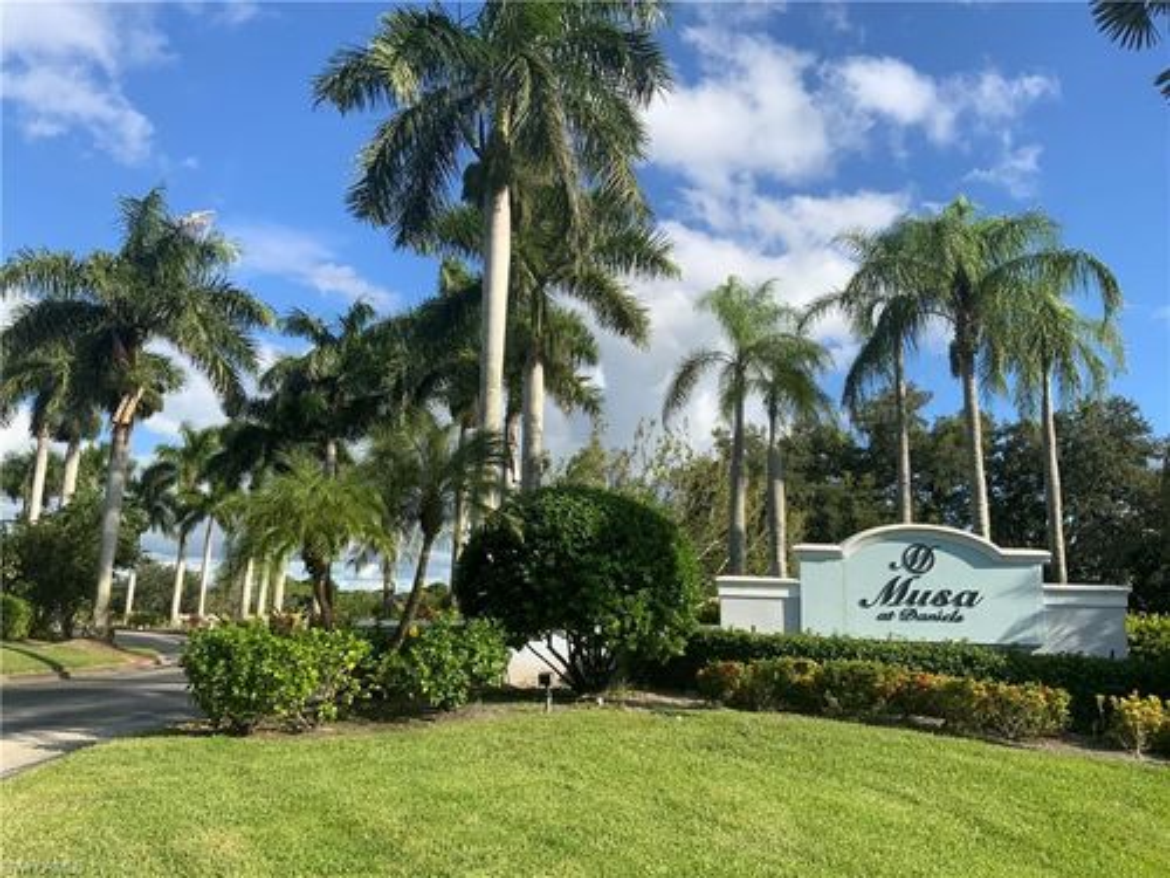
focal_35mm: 29
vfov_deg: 48.2
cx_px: 585
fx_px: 980
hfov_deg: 61.7
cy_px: 439
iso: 16
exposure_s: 1/1534
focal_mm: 3
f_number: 1.8
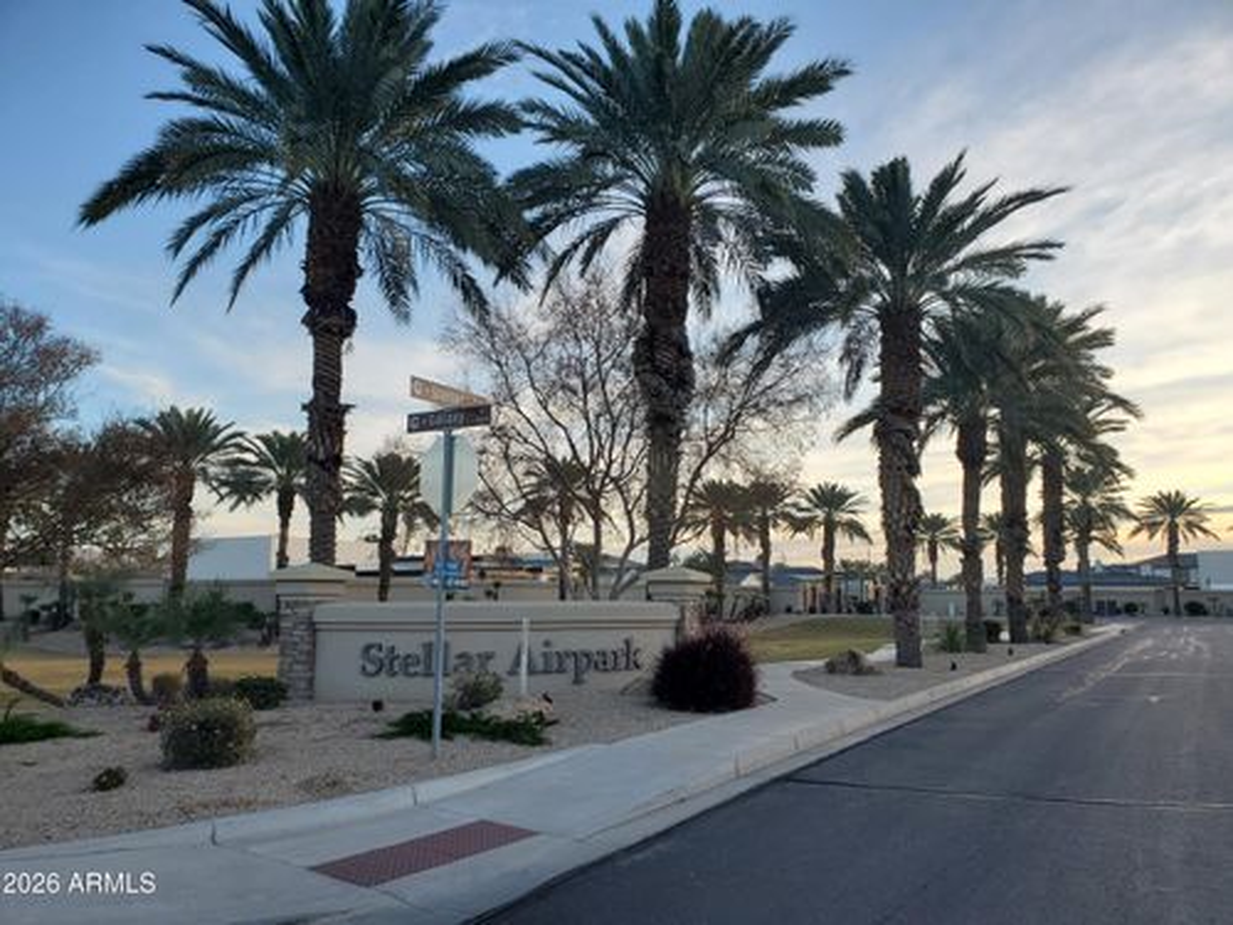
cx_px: 616
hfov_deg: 67.3
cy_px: 462
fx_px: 926
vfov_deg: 53.1
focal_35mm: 26
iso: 50
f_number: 2.4
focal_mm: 4.3
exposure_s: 1/398
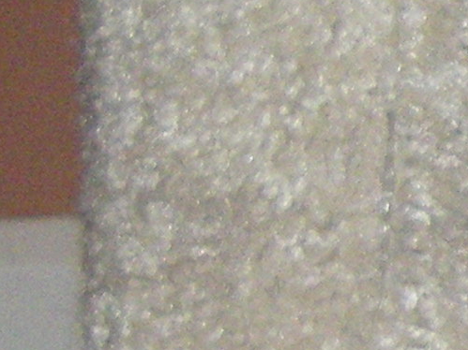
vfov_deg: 6.3
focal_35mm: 234
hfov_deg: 7.8
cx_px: 1185
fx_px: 3163
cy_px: 236
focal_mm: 6.3
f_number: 3.3
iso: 400
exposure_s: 1/50
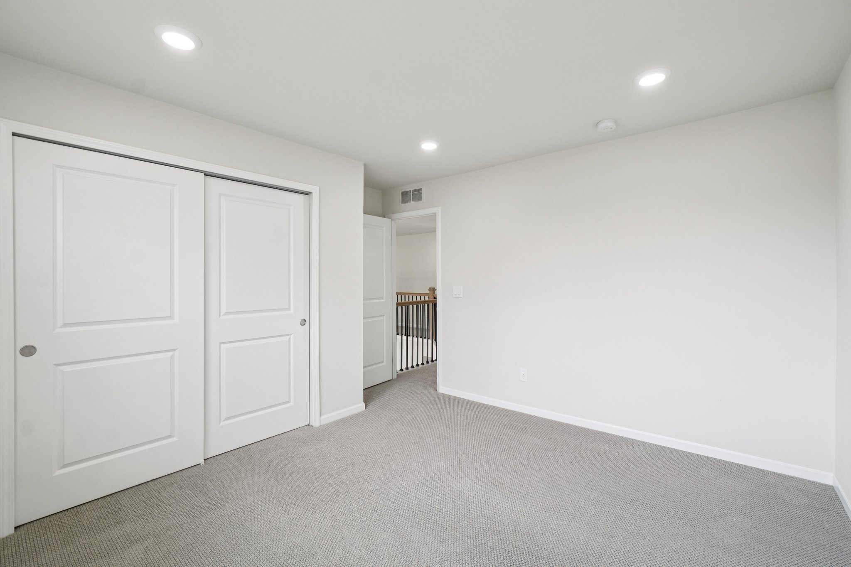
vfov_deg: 77.3
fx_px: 355
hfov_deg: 100.4
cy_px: 284
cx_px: 426
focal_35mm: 15
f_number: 8
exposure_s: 1/30
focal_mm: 10
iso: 200
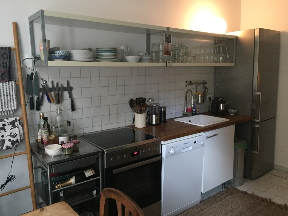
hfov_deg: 61.7
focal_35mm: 29
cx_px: 144
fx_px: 241
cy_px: 108
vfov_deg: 48.2
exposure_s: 1/25
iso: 250
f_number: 2.2
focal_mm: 4.15
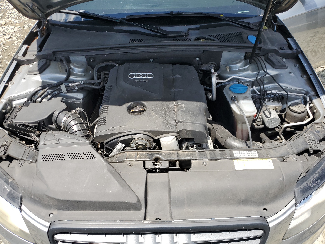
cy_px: 122
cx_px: 162
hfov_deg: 67.3
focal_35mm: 26
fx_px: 244
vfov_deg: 53.1
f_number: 1.5
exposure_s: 1/1429
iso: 50
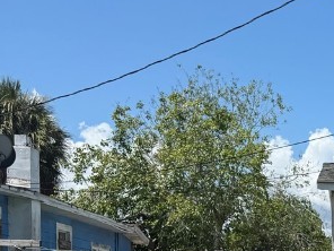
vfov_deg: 16.9
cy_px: 317
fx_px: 801
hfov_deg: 20.5
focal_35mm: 83
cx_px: 486
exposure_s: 1/3953
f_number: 1.78
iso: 80
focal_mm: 6.76
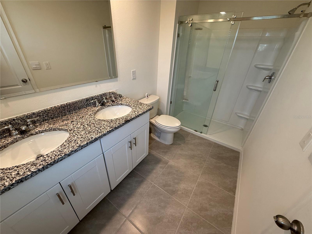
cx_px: 156
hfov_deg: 102.1
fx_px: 126
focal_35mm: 14
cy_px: 117
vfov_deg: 85.7
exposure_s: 1/120
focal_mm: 2.22
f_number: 2.2
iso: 160
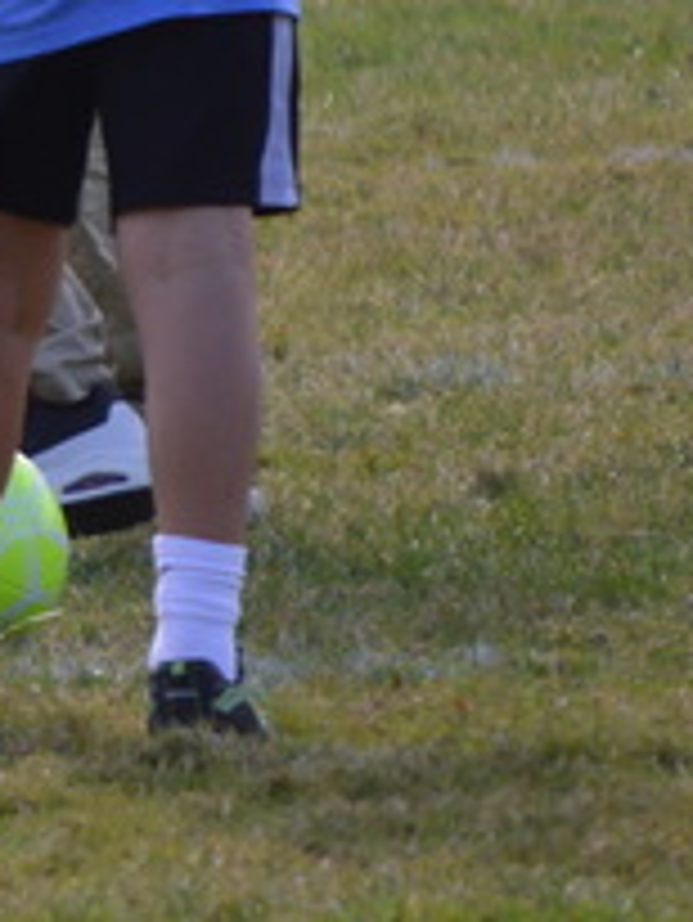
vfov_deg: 1.8
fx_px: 29998
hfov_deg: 1.3
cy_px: -63
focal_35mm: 1125
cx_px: -428
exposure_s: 1/800
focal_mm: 200
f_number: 5.6
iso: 400
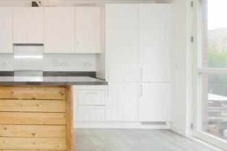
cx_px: 31
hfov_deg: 45.7
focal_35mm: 39
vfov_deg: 34.1
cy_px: 60
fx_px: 246
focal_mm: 19
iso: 400
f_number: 11
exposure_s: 1/15
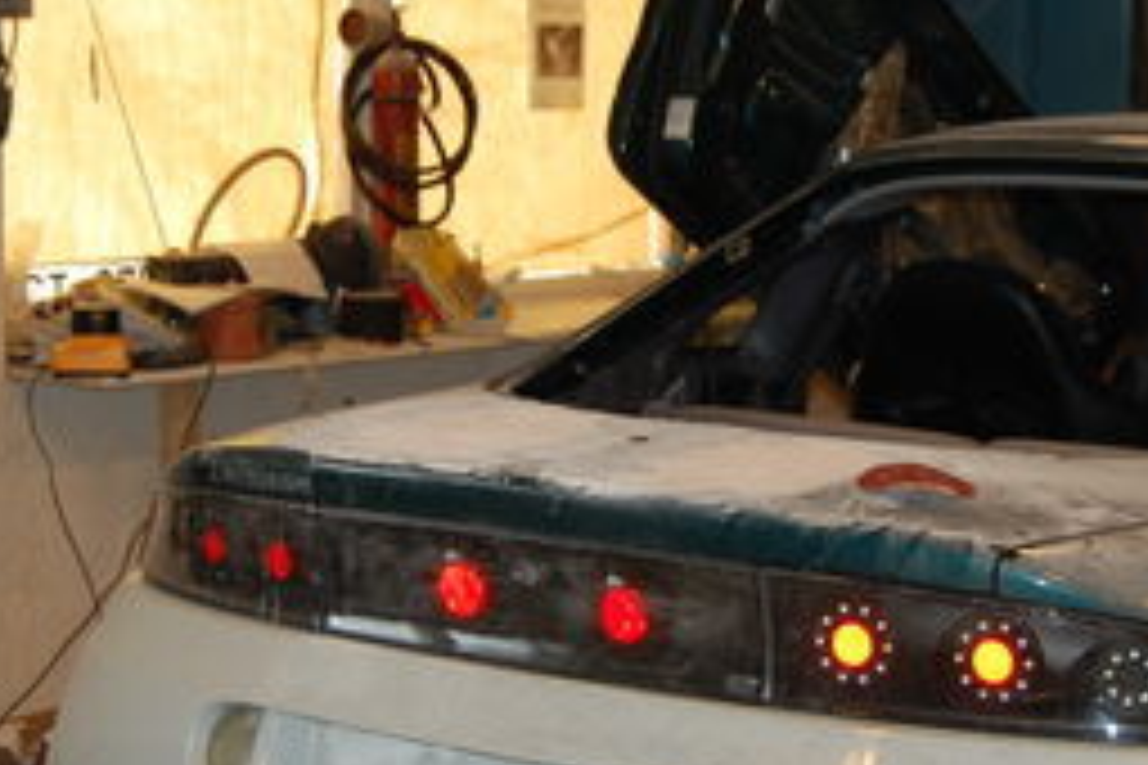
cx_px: 756
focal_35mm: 98
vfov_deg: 13.9
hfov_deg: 20.8
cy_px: 522
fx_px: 3125
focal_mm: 26
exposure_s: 1/60
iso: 400
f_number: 4.2
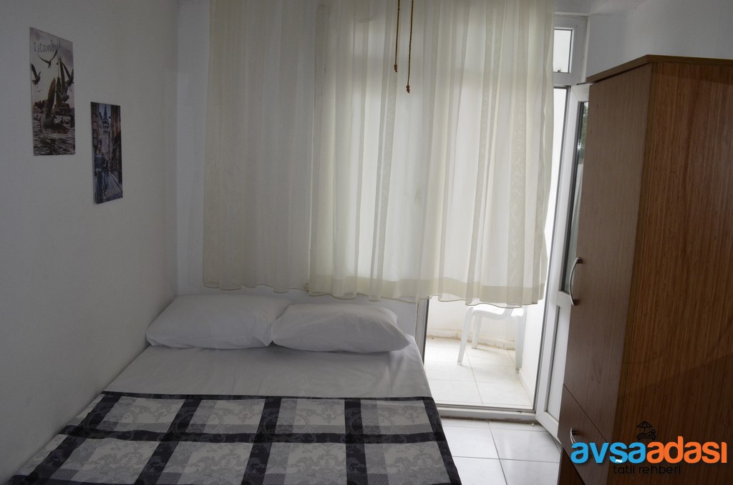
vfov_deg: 47.7
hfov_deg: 67.5
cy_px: 242
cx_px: 366
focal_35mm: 27
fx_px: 549
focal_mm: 18
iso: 1000
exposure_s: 1/200
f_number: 13
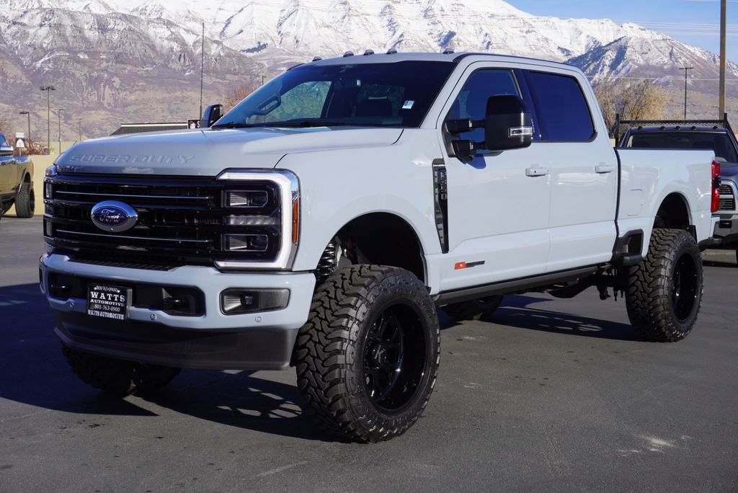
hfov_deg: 38.9
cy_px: 246
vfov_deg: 26.5
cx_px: 369
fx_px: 1046
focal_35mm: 51
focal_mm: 34
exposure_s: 1/160
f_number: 11
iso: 100
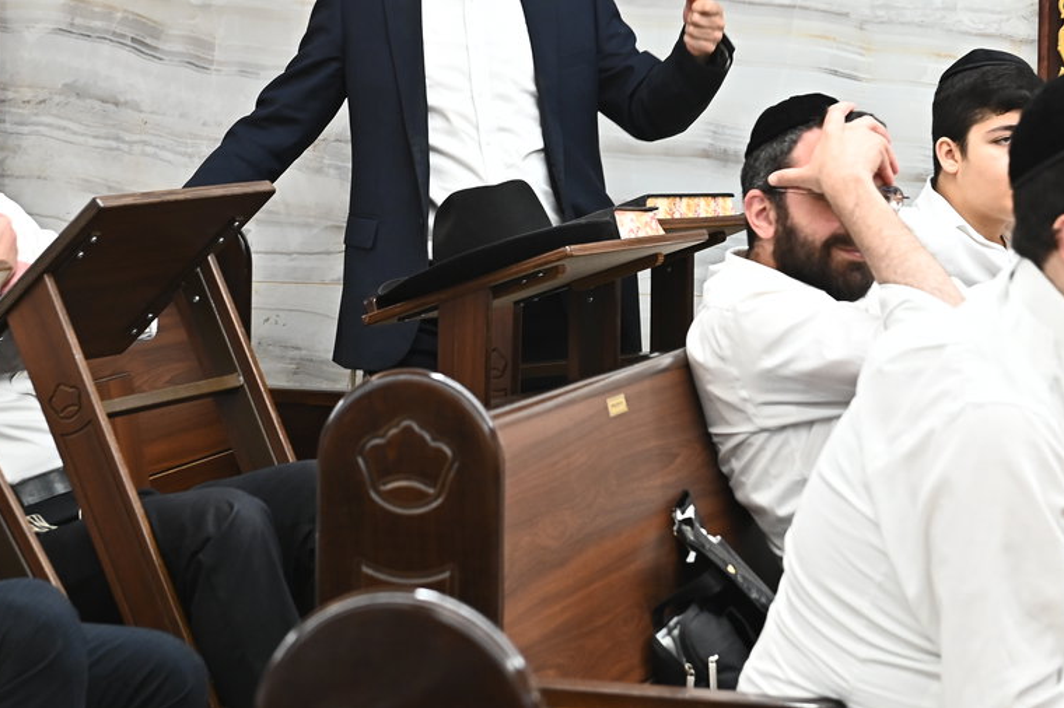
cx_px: 445
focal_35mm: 129
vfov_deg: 10.6
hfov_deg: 15.9
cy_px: 93
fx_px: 3811
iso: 2000
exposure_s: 1/200
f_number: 5.6
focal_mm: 70
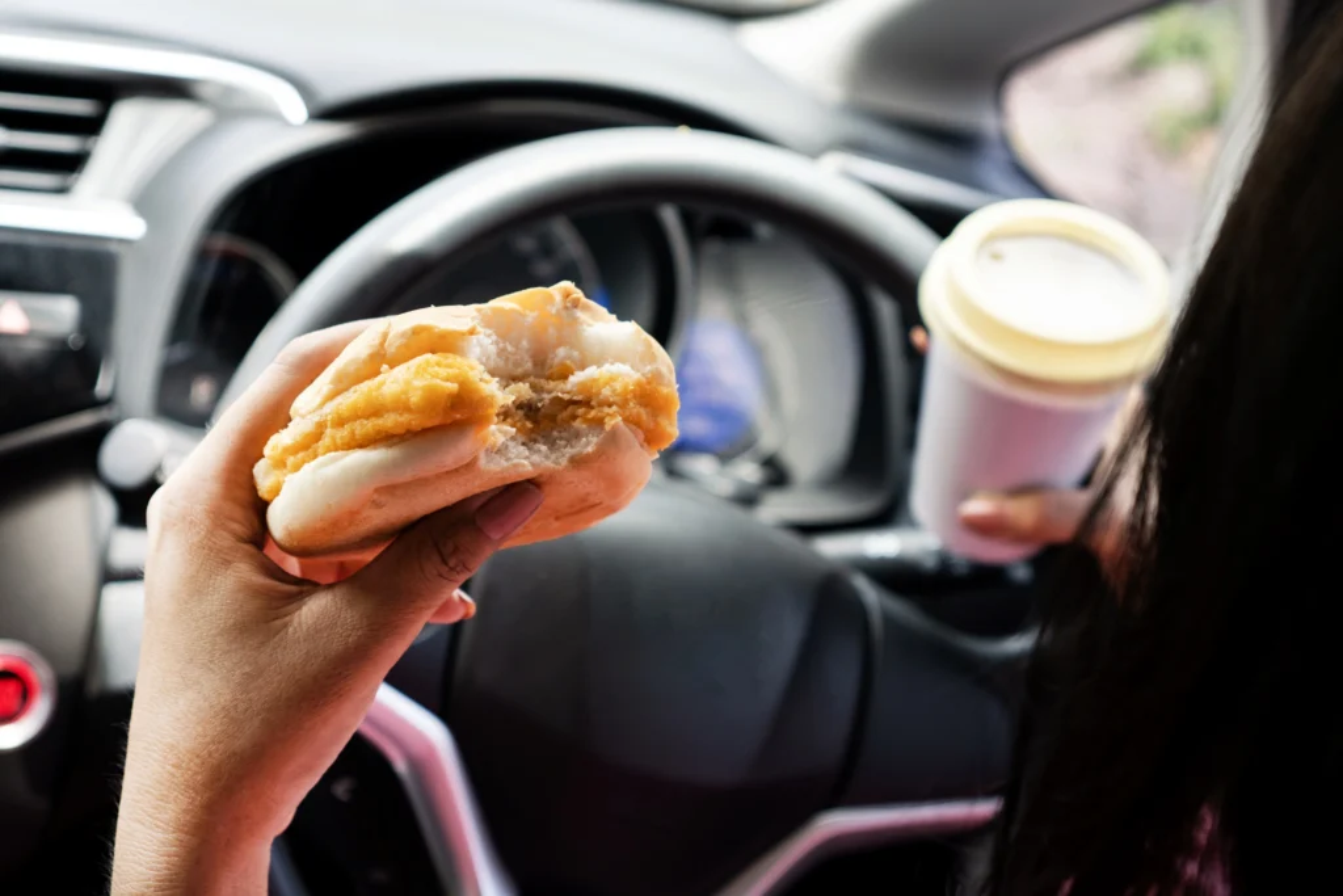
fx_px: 1959
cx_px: 672
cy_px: 448
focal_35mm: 52
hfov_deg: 37.8
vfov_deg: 25.8
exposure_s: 1/30
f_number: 4
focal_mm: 35
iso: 100
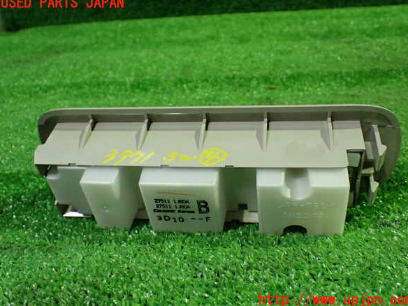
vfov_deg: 38.7
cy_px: 152
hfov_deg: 50.1
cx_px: 207
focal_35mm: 37
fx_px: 436
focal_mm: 6.37
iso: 800
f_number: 2.5
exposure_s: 1/50
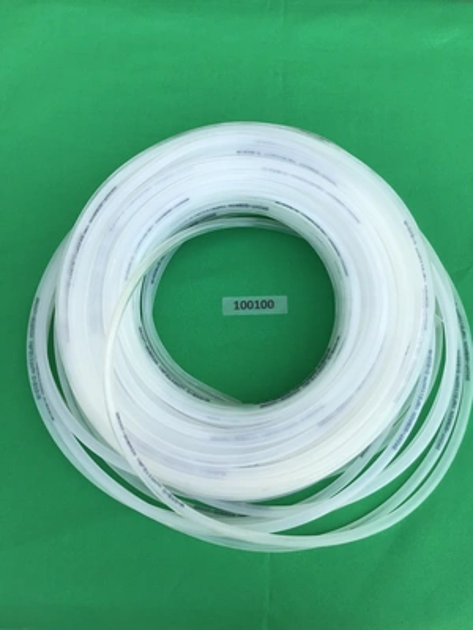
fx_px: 510
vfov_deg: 63.4
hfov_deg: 49.7
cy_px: 315
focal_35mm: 28
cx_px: 236
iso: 20
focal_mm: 3.99
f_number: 1.8
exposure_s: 1/694
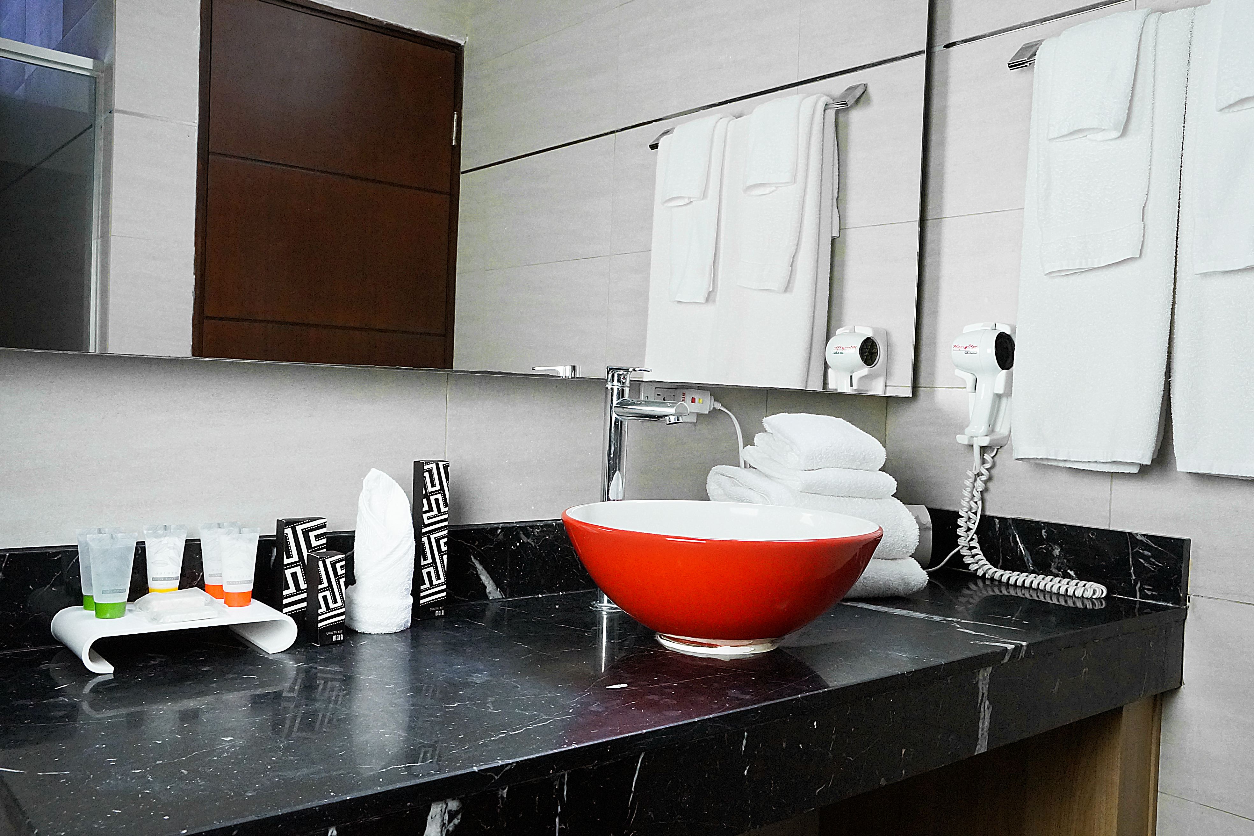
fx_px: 1045
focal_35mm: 30
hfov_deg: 61.9
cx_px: 627
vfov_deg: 43.6
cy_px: 418
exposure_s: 1/60
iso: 1600
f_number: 11
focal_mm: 20
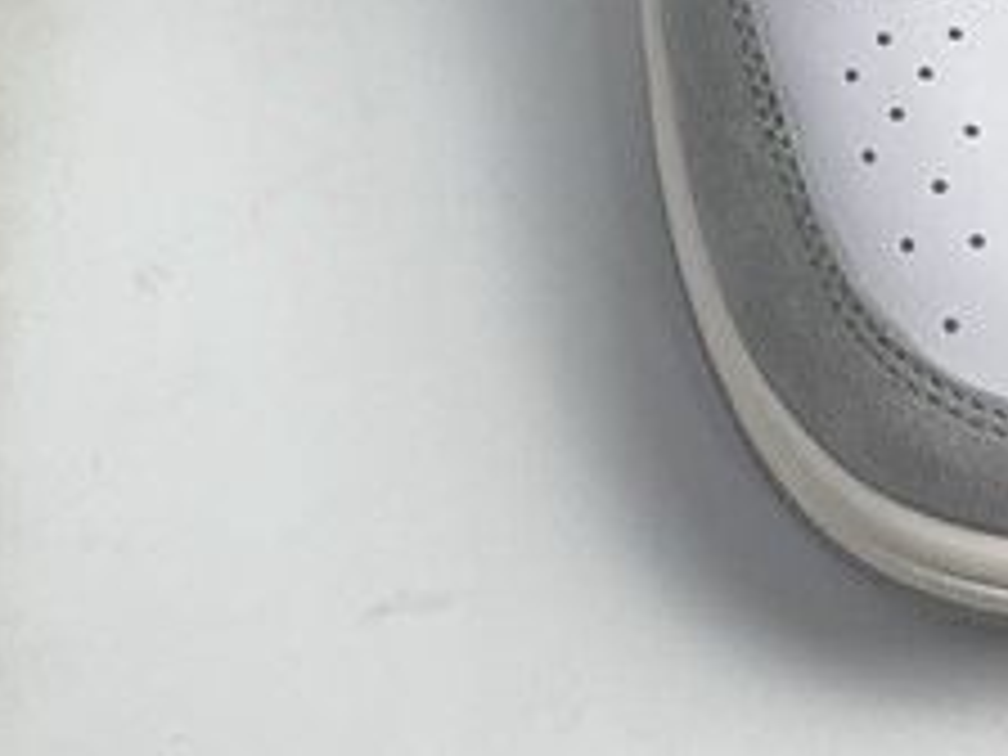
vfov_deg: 12.2
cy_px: -351
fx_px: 3378
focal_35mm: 116
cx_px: 212
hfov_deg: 16.9
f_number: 1.6
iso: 32
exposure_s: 1/112
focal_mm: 4.2
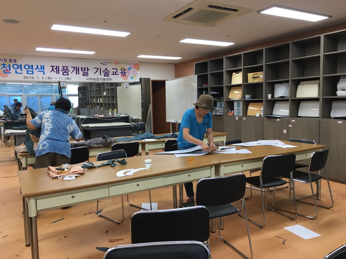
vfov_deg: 48.2
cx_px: 173
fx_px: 290
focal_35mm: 29
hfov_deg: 61.7
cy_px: 130
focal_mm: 4.15
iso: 40
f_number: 2.2
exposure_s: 1/30
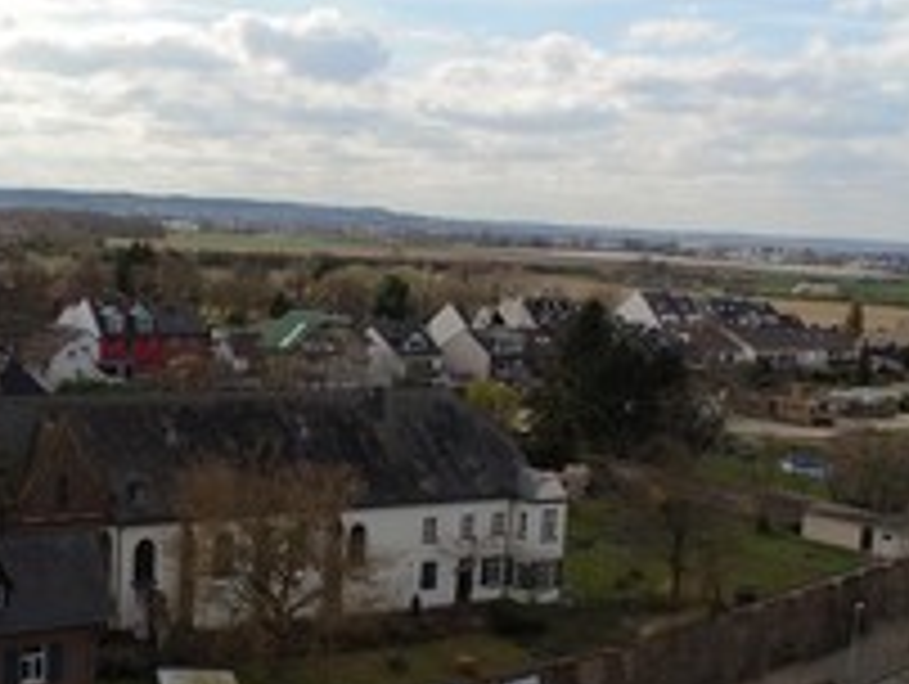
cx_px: 261
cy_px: 412
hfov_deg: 37.5
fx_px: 1315
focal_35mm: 50
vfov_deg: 29.1
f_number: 2.5
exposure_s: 1/1919
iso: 161
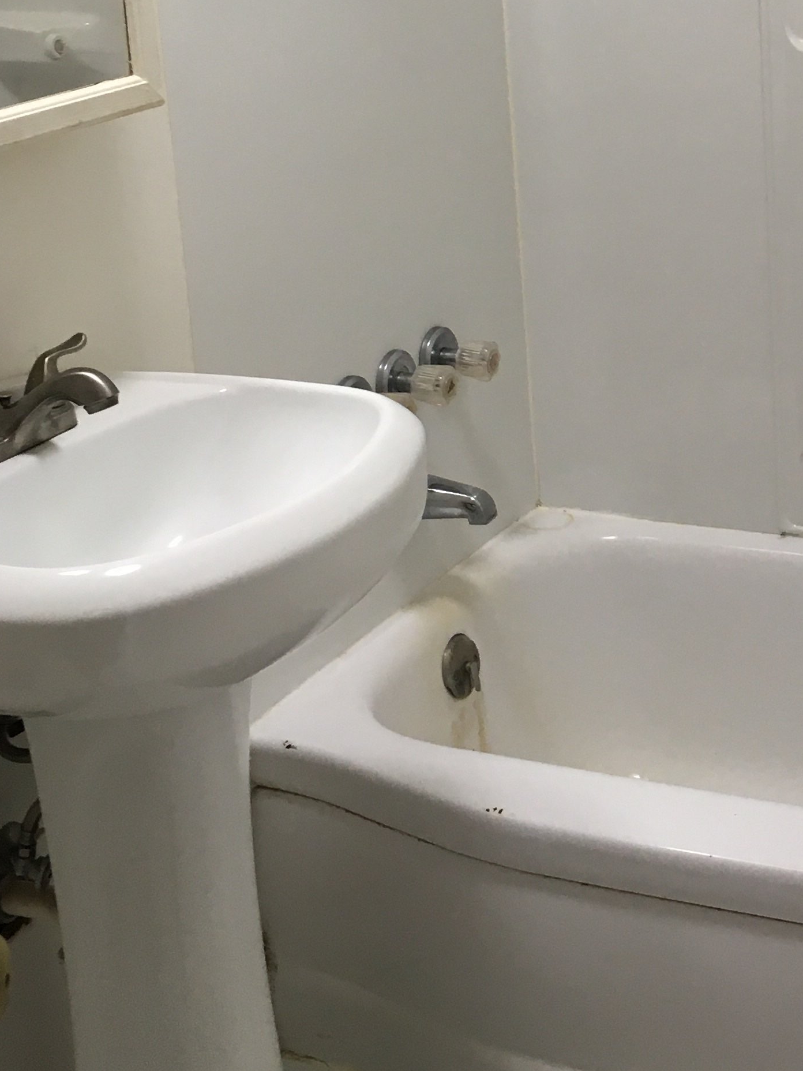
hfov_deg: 22.4
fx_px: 1949
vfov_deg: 29.7
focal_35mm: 63
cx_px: 801
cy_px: 161
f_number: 2.2
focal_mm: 4.15
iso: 50
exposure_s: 1/30
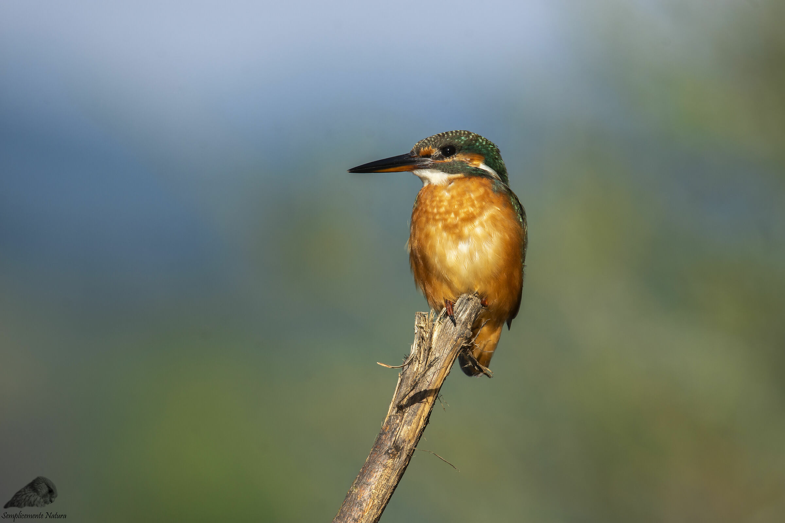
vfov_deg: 1.5
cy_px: 262
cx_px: 392
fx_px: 19623
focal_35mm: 900
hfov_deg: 2.3
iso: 125
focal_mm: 600
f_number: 8
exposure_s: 1/320
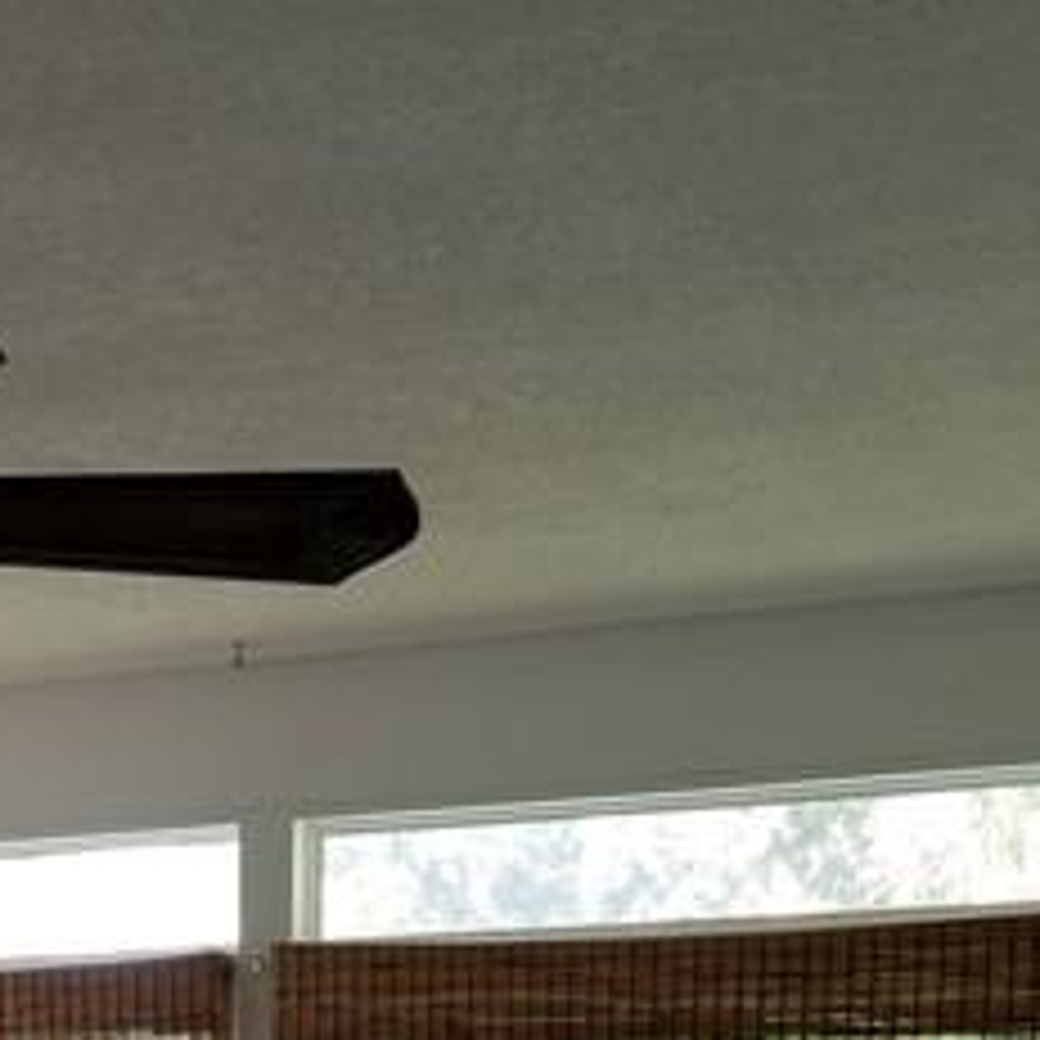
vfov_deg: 15.6
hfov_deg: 16.6
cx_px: -63
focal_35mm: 102
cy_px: 1585
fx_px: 3467
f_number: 1.7
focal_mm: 4.25
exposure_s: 1/92
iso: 50
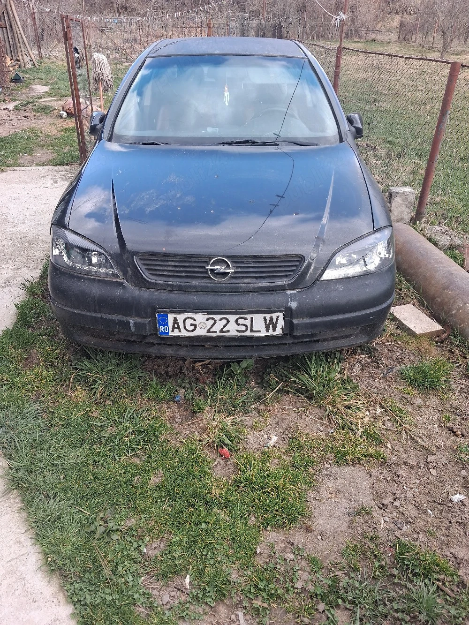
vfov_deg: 65.3
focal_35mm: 27
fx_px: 488
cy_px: 312
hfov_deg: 51.4
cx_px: 234
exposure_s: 1/120
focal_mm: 4
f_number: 1.8
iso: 50
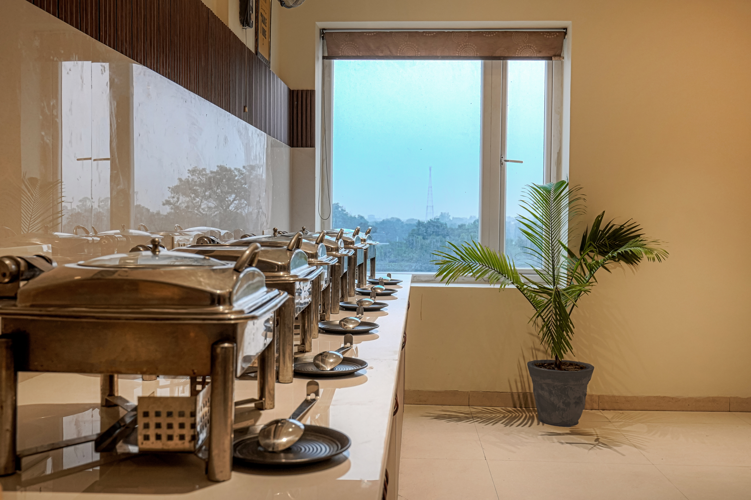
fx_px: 772
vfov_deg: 35.9
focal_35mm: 37
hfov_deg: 51.9
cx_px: 376
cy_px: 250
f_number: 5
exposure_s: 1/20
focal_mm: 25
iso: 1000
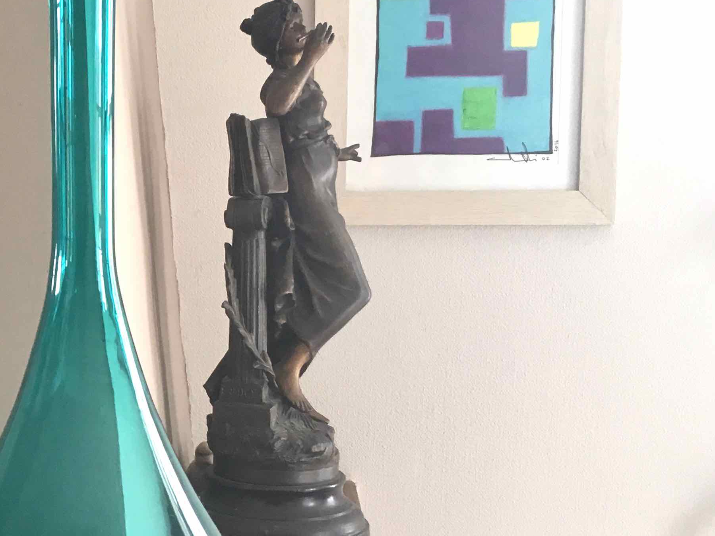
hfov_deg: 27.9
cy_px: 304
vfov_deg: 22.6
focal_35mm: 65
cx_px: -13
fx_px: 1342
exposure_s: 1/33
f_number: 2.2
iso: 80
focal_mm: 4.15
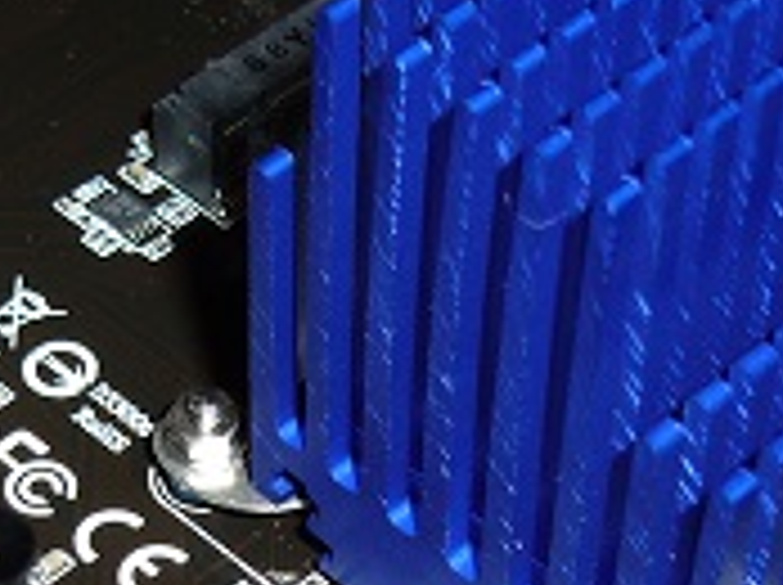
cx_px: 279
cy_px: 482
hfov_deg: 15.3
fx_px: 2914
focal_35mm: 129
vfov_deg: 11.4
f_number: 2.8
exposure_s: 1/30
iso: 80
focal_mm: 5.8
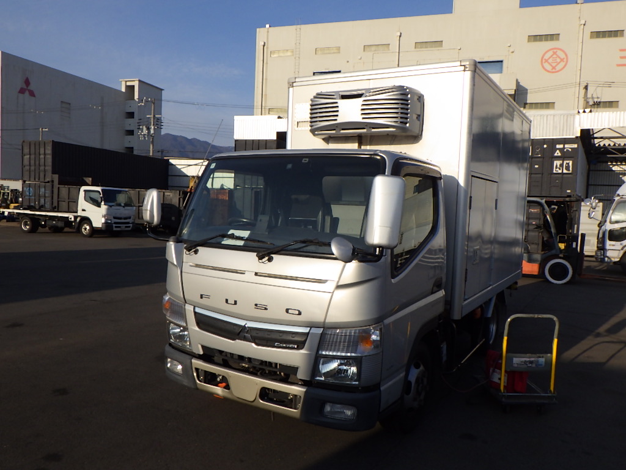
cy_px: 235
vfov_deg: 49.7
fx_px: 506
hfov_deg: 63.4
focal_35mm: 28
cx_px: 313
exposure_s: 1/1250
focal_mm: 5
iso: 125
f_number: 4.2
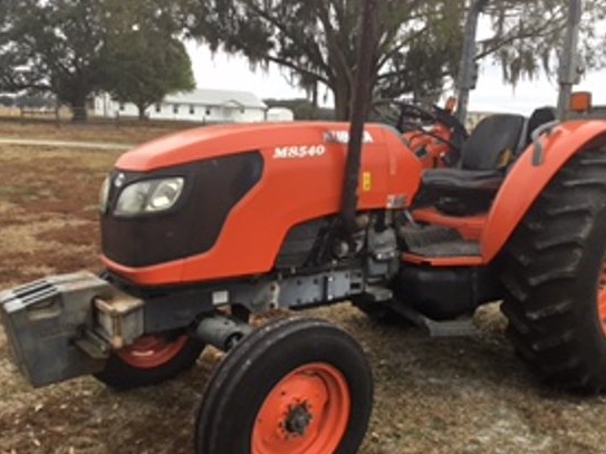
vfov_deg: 39.6
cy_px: 247
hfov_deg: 51.2
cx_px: 339
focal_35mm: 36
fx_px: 630
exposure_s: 1/40
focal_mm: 3.3
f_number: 2.4
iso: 25
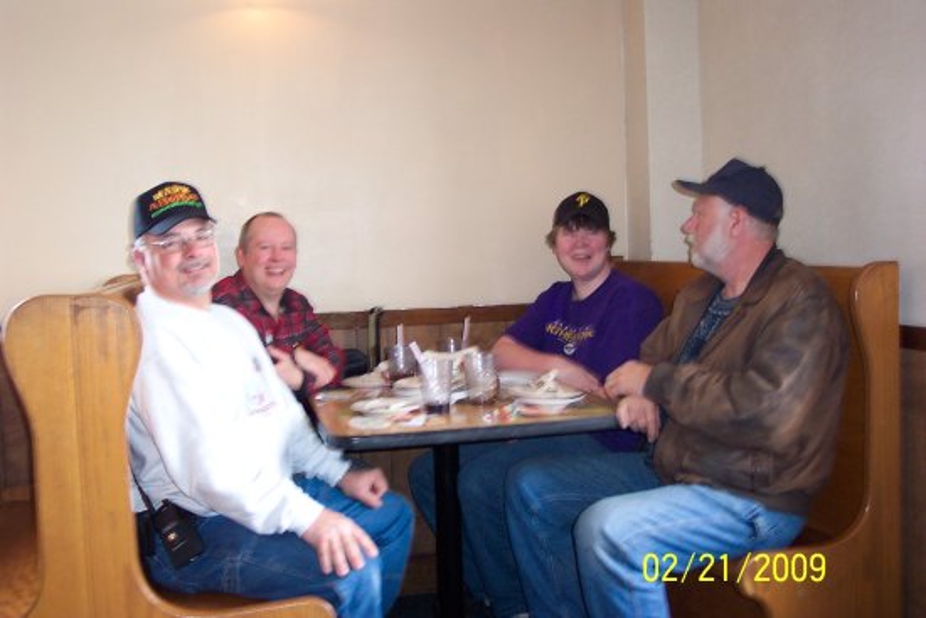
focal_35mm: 38
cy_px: 309
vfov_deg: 35.1
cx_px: 463
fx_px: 978
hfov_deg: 50.7
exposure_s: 1/30
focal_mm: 8
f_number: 2.8
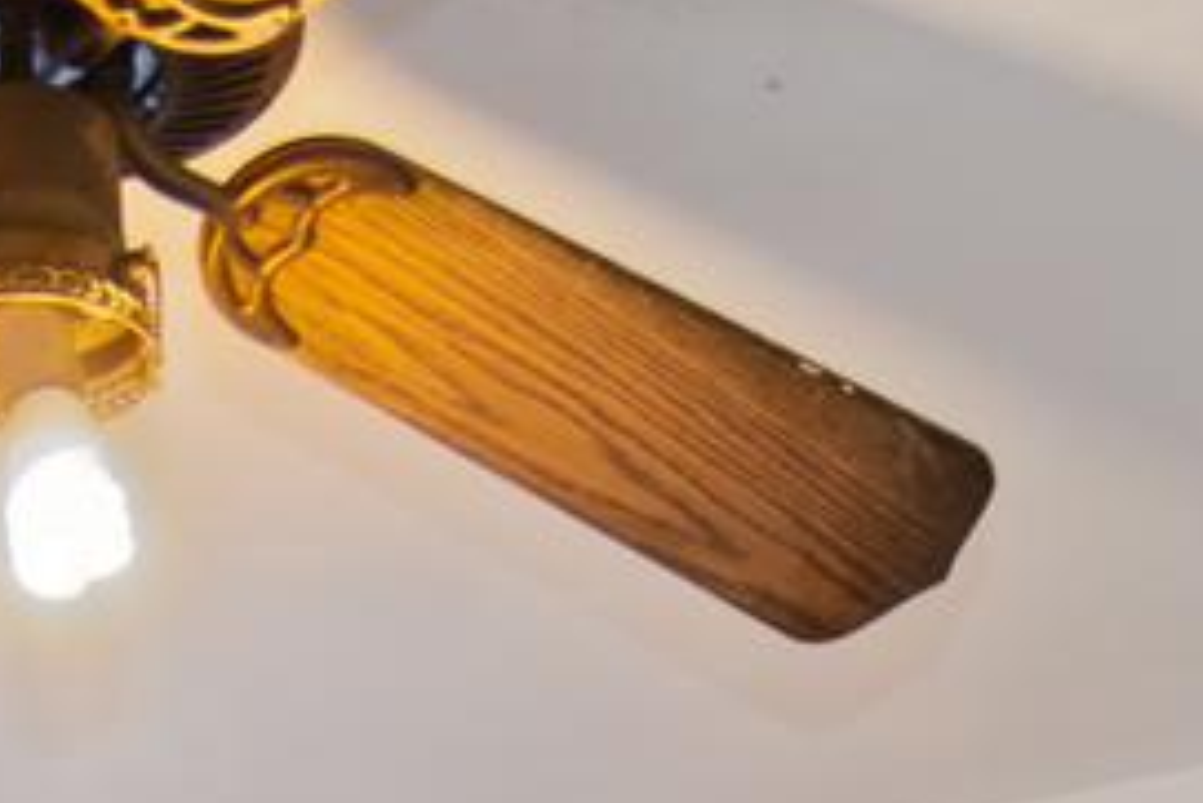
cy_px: 2580
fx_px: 4172
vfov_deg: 8.7
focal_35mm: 125
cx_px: 253
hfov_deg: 16.3
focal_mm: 11
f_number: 8
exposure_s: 1
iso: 100
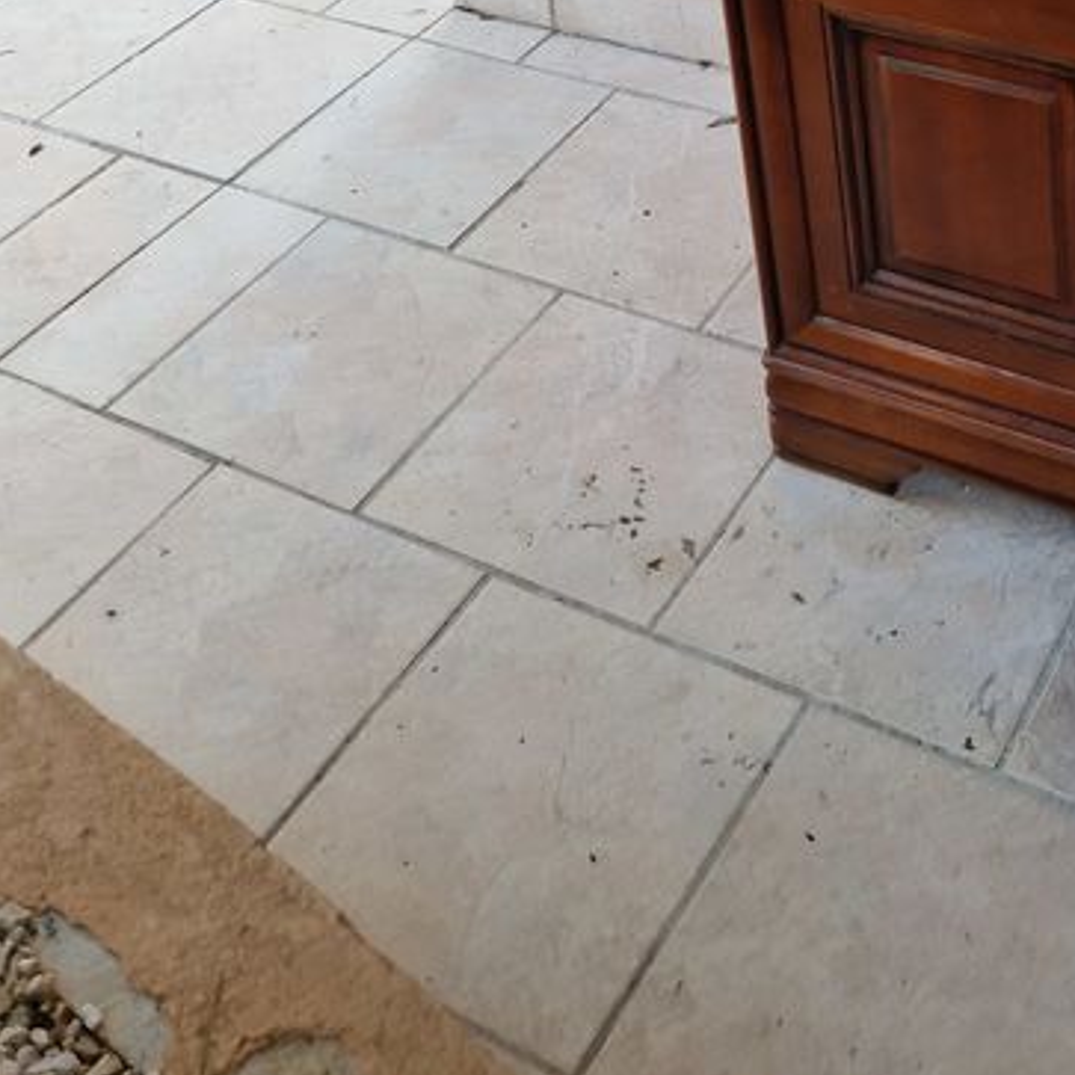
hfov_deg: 29.6
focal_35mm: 56
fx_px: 1968
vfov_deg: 26.0
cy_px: -335
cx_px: 915
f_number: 1.8
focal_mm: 5.4
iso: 50
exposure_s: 1/180
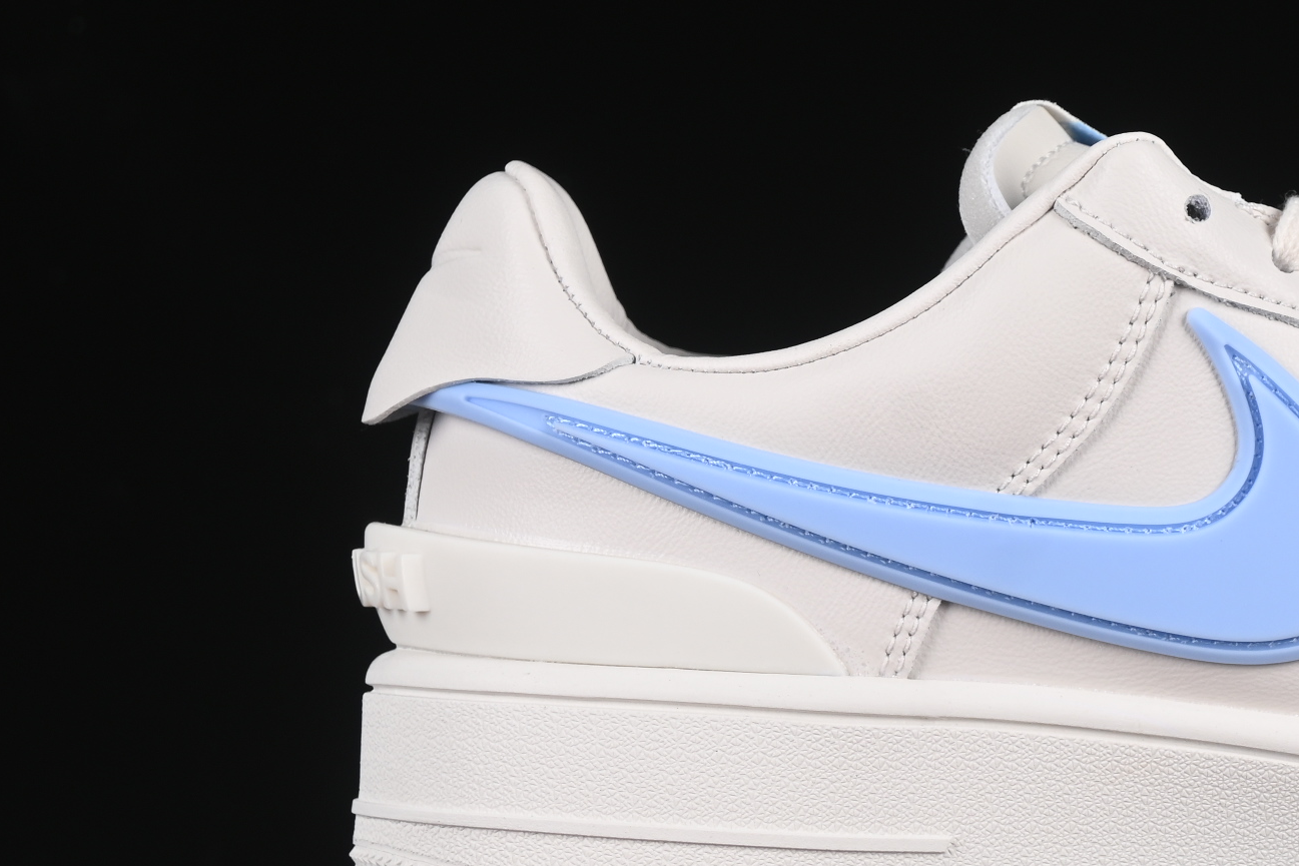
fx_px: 5810
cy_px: 392
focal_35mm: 161
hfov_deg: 12.6
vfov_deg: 8.5
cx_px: 1337
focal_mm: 50
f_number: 8
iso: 160
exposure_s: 1/80
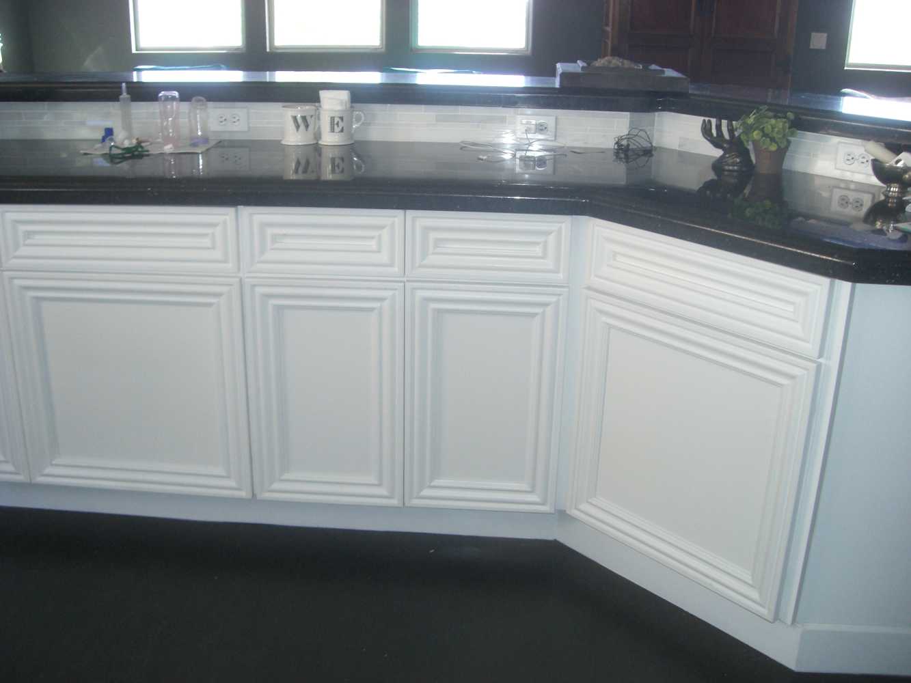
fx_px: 1000
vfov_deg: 37.7
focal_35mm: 38
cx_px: 456
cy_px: 342
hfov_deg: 49.0
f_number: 2.7
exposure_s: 1/60
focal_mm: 6.2
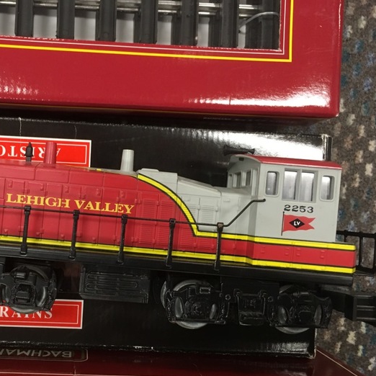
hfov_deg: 42.8
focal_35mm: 38
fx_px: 467
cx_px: 106
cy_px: 208
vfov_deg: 43.8
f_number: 2.2
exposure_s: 1/30
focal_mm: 4.15
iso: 125
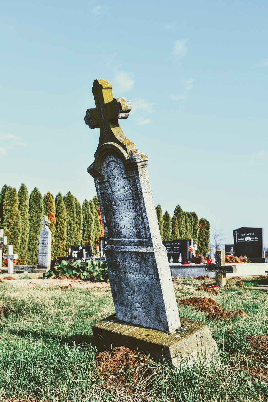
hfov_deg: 35.5
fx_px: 419
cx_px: 134
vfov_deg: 51.3
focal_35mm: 38
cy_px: 201
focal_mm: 25
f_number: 8
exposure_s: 1/250
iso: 100
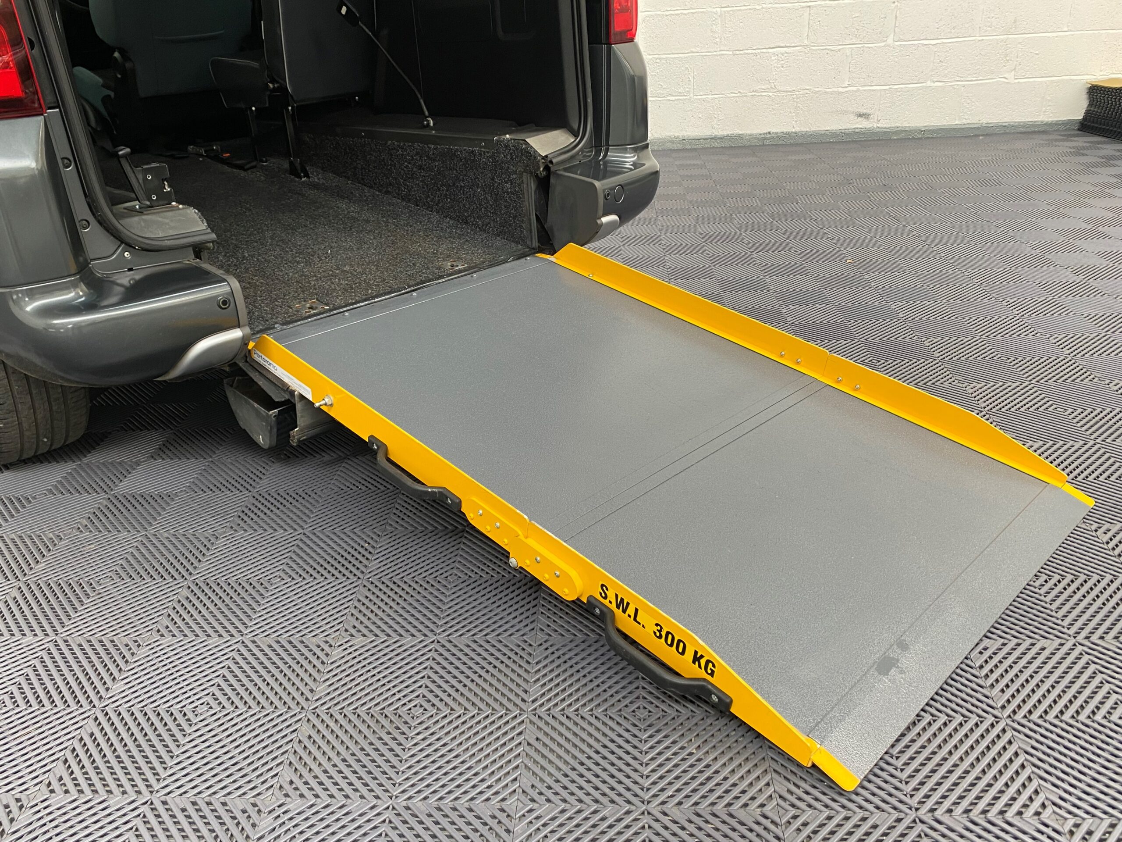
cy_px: 421
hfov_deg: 67.3
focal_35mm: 26
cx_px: 561
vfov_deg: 53.1
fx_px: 843
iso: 80
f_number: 1.8
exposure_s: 1/50
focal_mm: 4.25
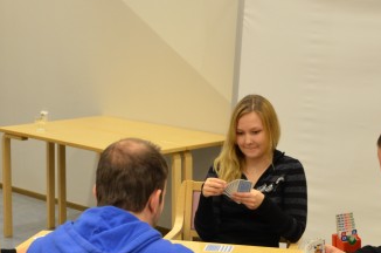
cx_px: 159
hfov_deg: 22.9
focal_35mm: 89
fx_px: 940
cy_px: 211
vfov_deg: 15.2
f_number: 4
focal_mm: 28
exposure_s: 1/50
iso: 800
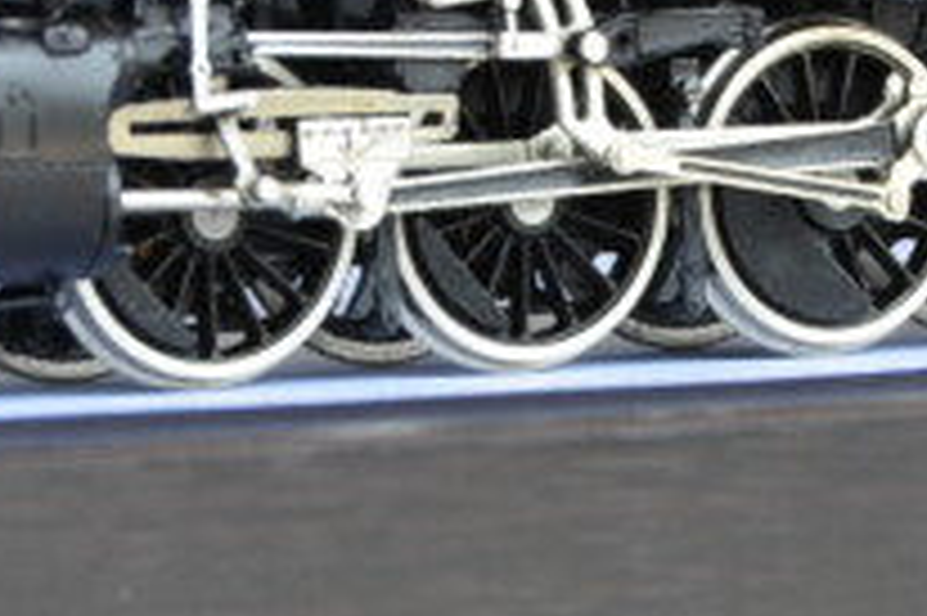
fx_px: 9957
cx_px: 1084
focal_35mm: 387
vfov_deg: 3.5
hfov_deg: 5.3
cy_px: -126
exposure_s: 1/60
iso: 450
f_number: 8
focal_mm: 52
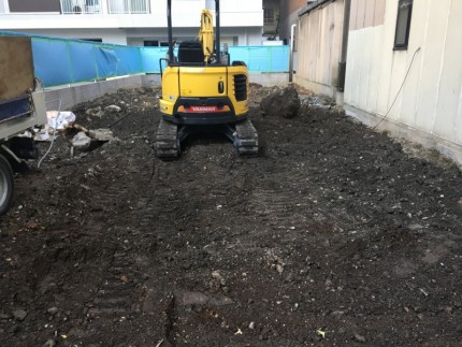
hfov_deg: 61.6
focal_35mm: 29
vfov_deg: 48.3
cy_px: 174
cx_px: 231
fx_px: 387
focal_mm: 4.15
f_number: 2.2
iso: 25
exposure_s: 1/40
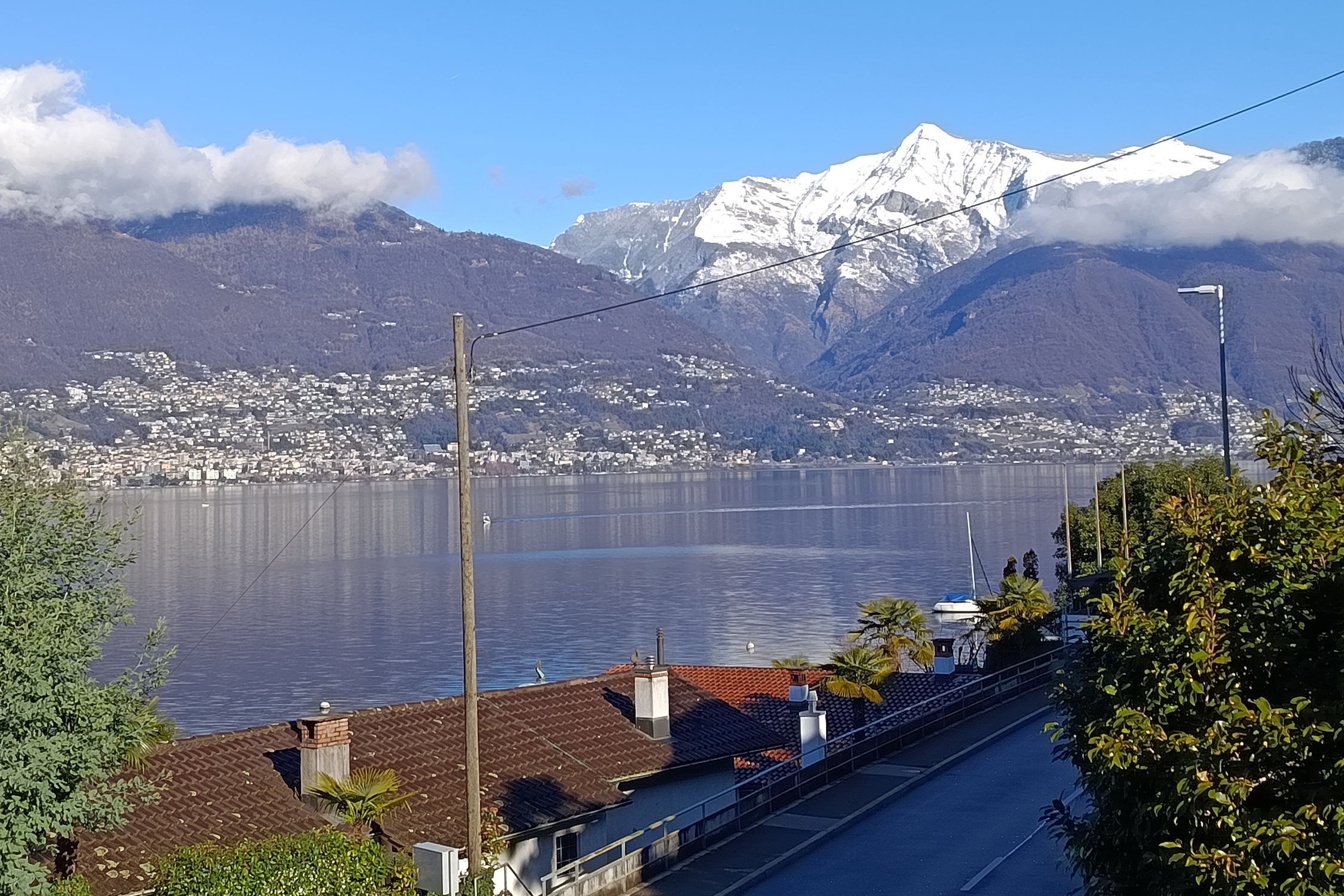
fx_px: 2128
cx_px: 580
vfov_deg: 23.7
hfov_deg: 35.0
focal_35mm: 57
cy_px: 330
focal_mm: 5.24
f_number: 1.7
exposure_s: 1/681
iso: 51
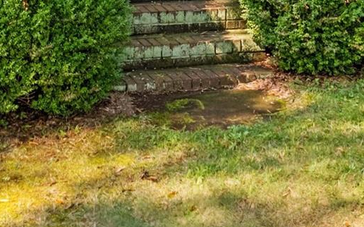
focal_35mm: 89
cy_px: -208
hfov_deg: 23.2
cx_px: 120
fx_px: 883
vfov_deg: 13.0
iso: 100
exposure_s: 1/250
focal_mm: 8.38
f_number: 2.8
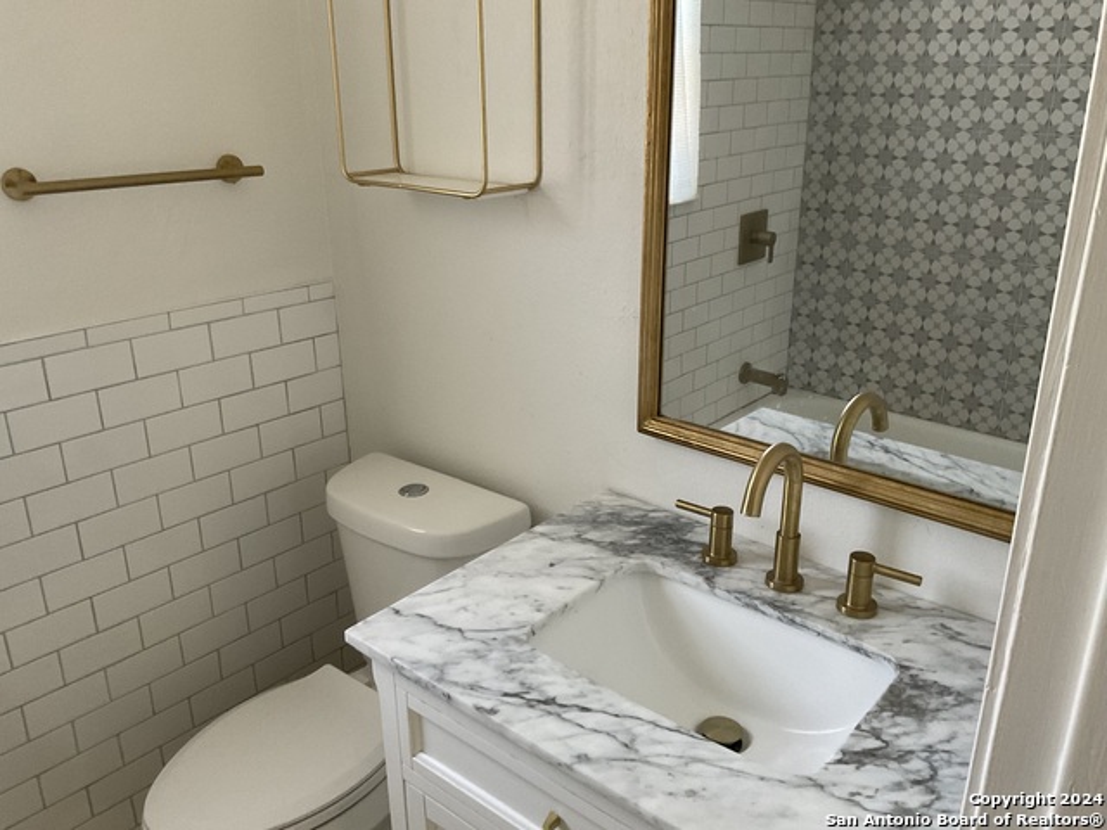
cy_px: 415
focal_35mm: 29
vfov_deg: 48.2
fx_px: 927
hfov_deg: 61.7
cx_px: 554
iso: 200
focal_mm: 3
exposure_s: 1/60
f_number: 1.8
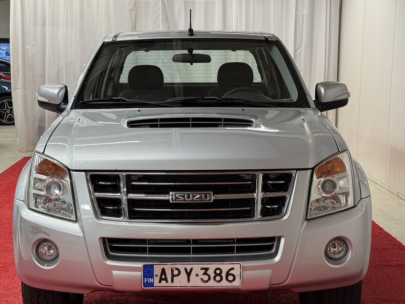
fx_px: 655
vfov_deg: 26.1
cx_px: 191
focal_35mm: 56
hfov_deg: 34.3
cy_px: 171
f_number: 1.78
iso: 64
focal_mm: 6.76
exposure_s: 1/50
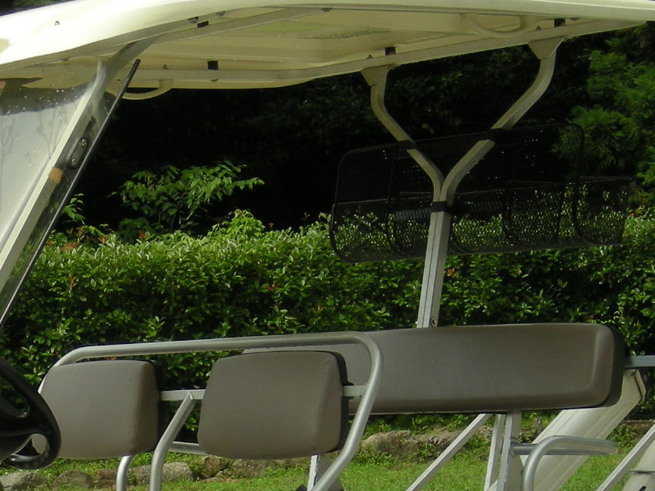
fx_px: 2271
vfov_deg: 12.2
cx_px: 86
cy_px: 492
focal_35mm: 120
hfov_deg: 16.2
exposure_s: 1/477
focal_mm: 7.9
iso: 50
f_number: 3.2
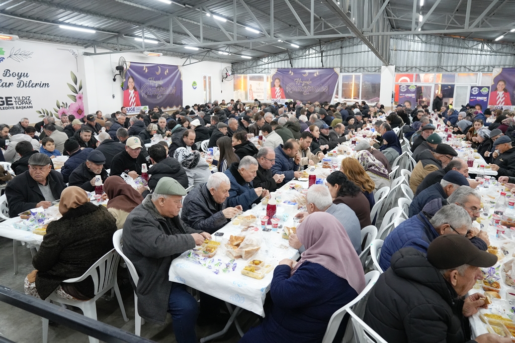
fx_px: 343
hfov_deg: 73.7
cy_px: 172
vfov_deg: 53.1
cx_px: 258
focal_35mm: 24
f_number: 4
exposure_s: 1/200
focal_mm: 24
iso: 5000
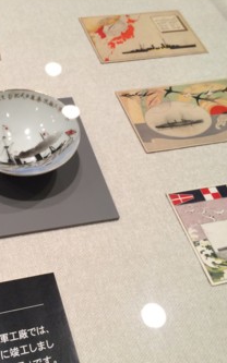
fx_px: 426
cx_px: 27
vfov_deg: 46.2
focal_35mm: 43
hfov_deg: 28.8
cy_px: 181
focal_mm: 4.12
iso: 100
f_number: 2.2
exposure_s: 1/30
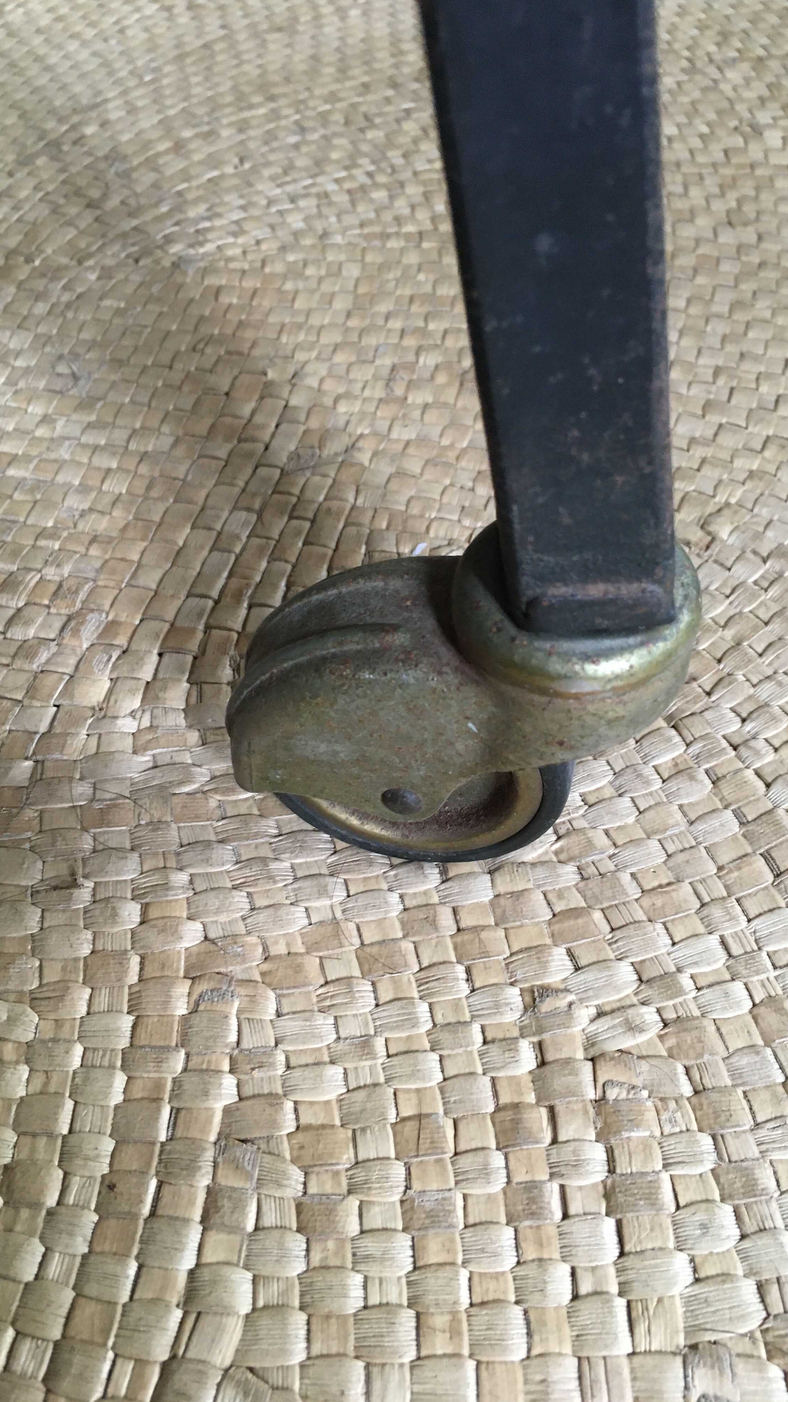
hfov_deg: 36.6
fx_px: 1189
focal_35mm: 32
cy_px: 701
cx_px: 429
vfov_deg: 61.0
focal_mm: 4.15
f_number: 2.2
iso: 160
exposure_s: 1/33
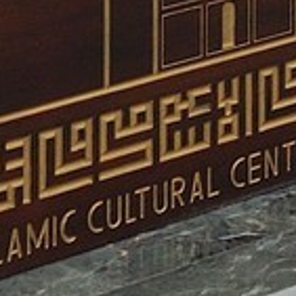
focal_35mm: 299
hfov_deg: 5.0
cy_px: -794
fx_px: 2893
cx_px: 1346
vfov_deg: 5.3
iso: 800
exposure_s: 1/60
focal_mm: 31
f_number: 5.6
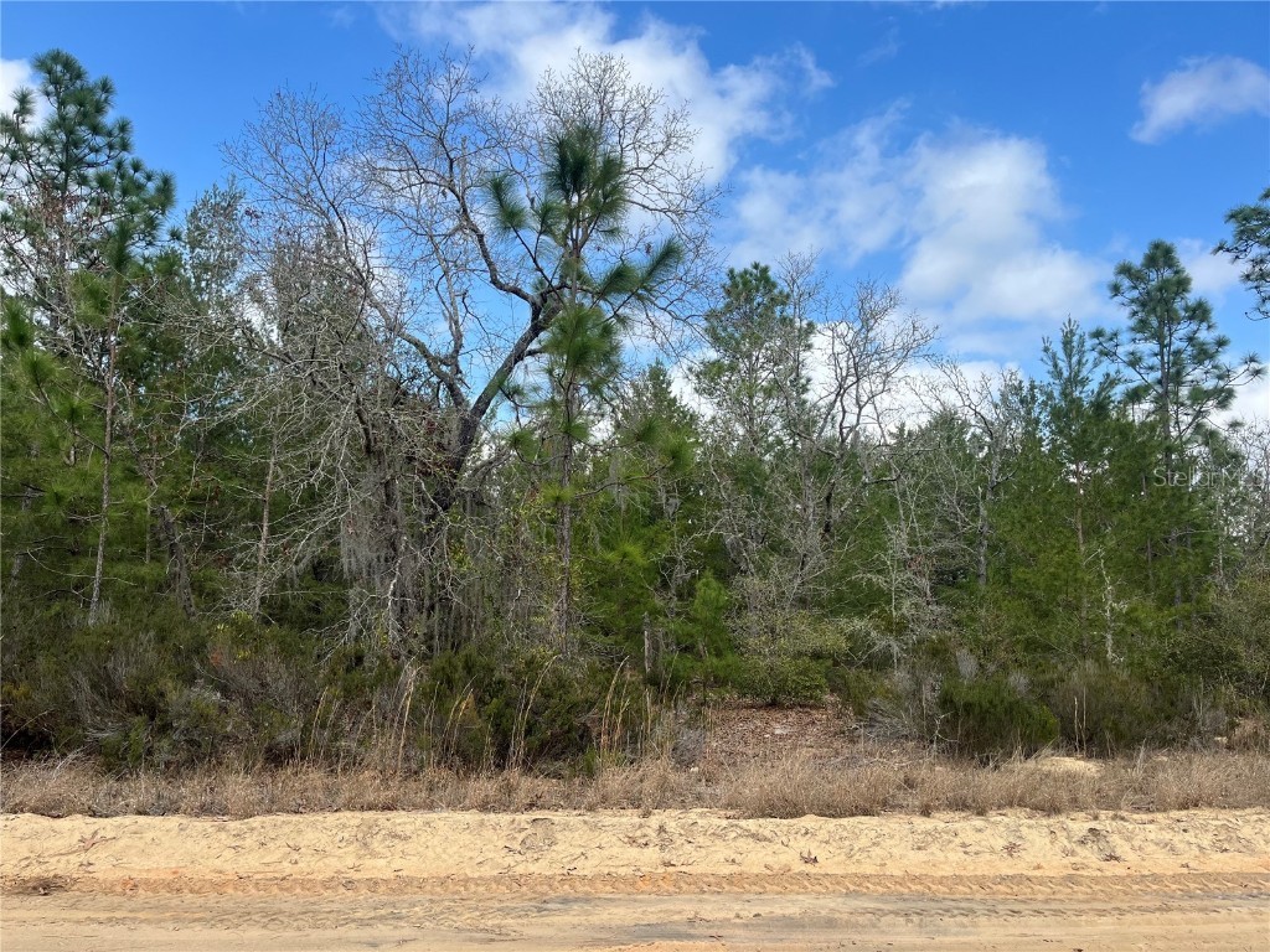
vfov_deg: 53.1
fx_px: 954
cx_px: 635
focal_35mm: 26
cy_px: 476
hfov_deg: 67.3
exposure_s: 1/2463
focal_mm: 5.1
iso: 50
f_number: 1.6
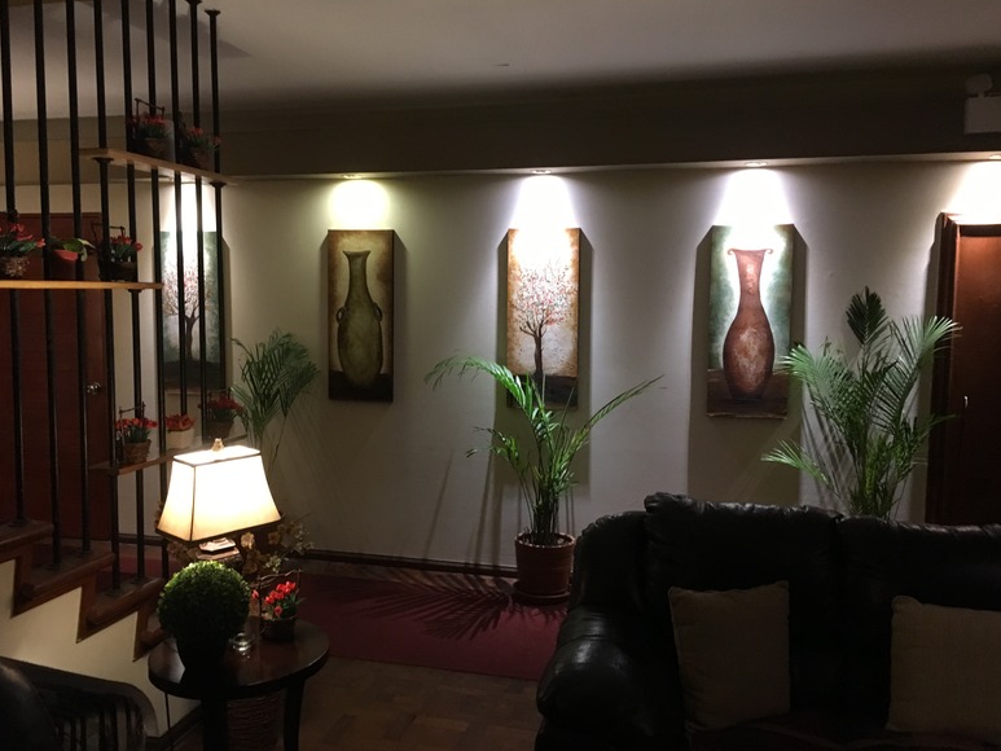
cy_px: 372
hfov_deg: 59.9
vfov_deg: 46.8
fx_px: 868
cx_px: 487
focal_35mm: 30
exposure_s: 1/15
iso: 200
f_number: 2.2
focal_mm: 4.15
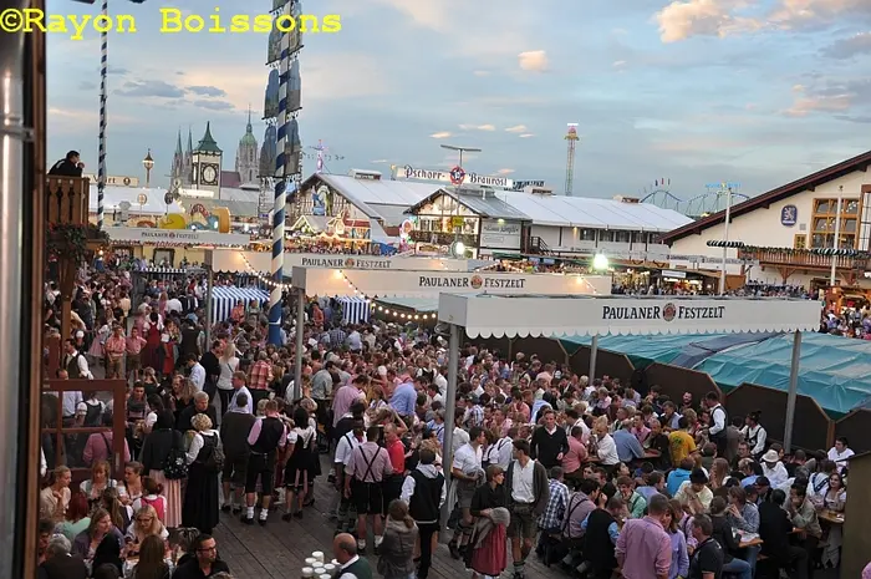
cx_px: 436
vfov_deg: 36.8
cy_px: 290
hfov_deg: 53.2
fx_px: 870
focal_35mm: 36
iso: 200
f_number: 3.8
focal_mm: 24
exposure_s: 1/40
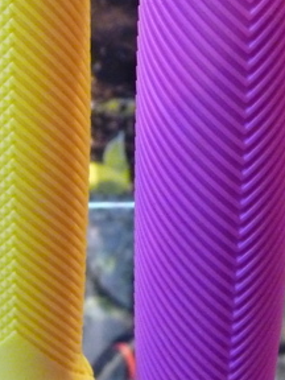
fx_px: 823
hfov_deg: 19.1
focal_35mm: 75
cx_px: 4
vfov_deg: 25.9
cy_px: 133
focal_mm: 4.8
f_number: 2.8
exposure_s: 1/25
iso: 800
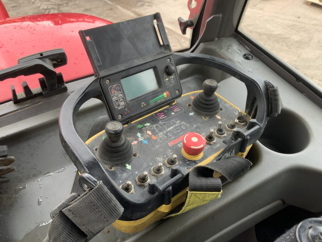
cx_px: 161
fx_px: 270
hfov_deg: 61.7
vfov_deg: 48.2
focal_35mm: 29
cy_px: 121
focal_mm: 3
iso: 64
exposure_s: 1/94
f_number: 1.8
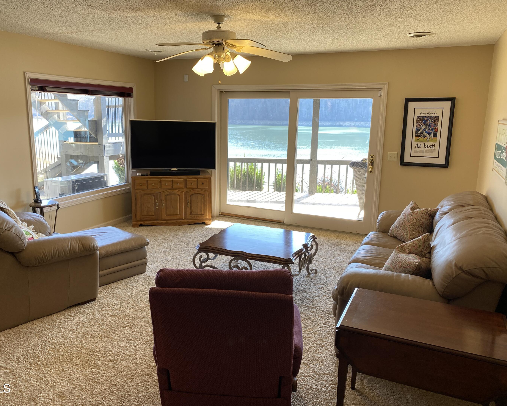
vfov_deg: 51.5
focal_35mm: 28
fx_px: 420
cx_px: 233
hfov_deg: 62.1
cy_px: 198
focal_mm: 4.25
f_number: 1.8
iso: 50
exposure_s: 1/120
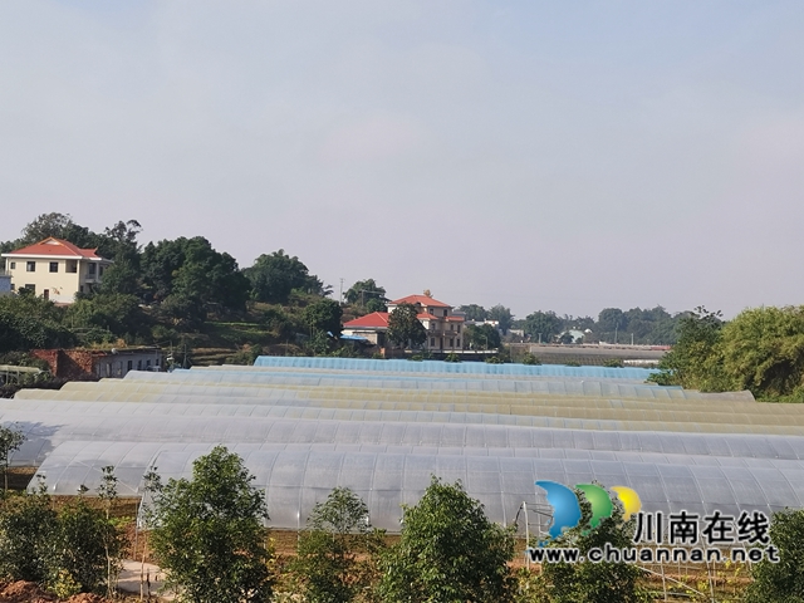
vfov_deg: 28.0
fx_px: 1208
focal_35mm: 52
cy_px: 302
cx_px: 402
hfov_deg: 36.8
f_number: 1.8
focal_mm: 4.75
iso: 50
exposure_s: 1/1342
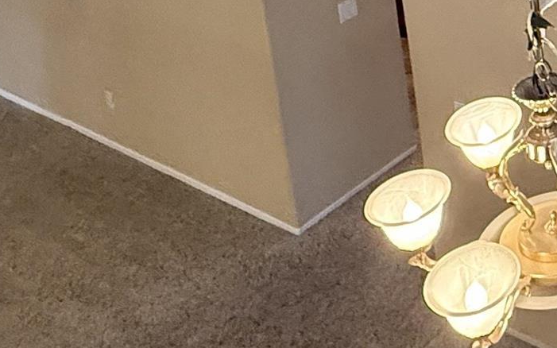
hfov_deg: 26.8
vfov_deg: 17.2
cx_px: 714
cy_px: -232
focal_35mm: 65
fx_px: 987
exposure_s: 1/60
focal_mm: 2.22
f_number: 2.2
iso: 500
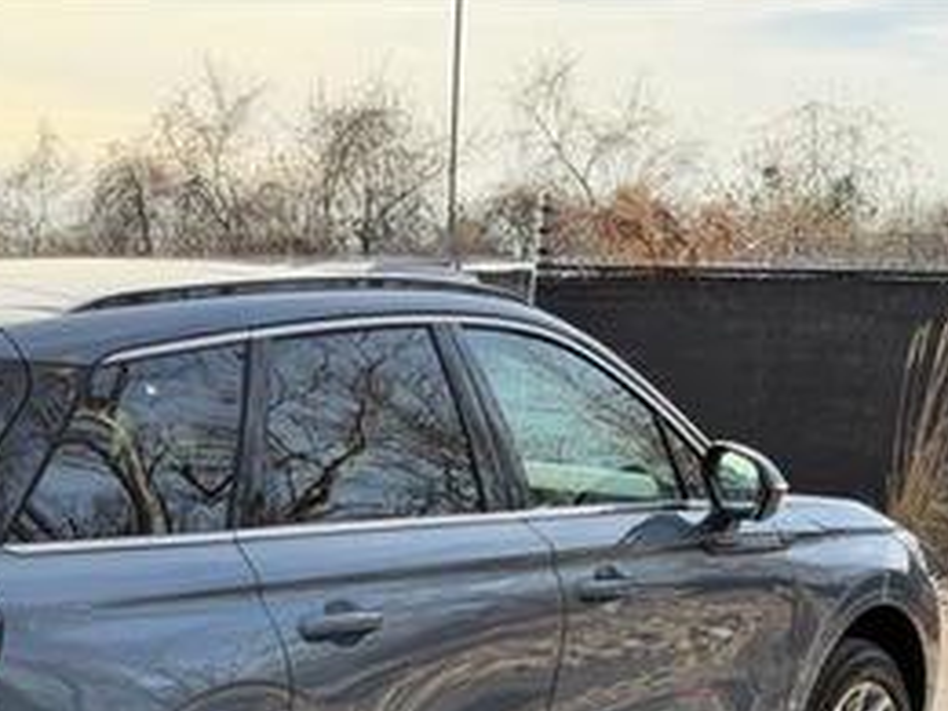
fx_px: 2547
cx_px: 77
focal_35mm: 93
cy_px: 678
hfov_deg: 20.6
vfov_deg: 15.6
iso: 80
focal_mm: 6.76
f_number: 1.78
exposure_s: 1/1116
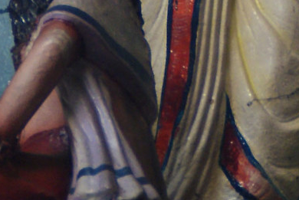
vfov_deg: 1.7
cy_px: -219
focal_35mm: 831
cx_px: -121
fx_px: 6910
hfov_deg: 2.5
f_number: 5.6
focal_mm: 90
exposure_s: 1/25
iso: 400
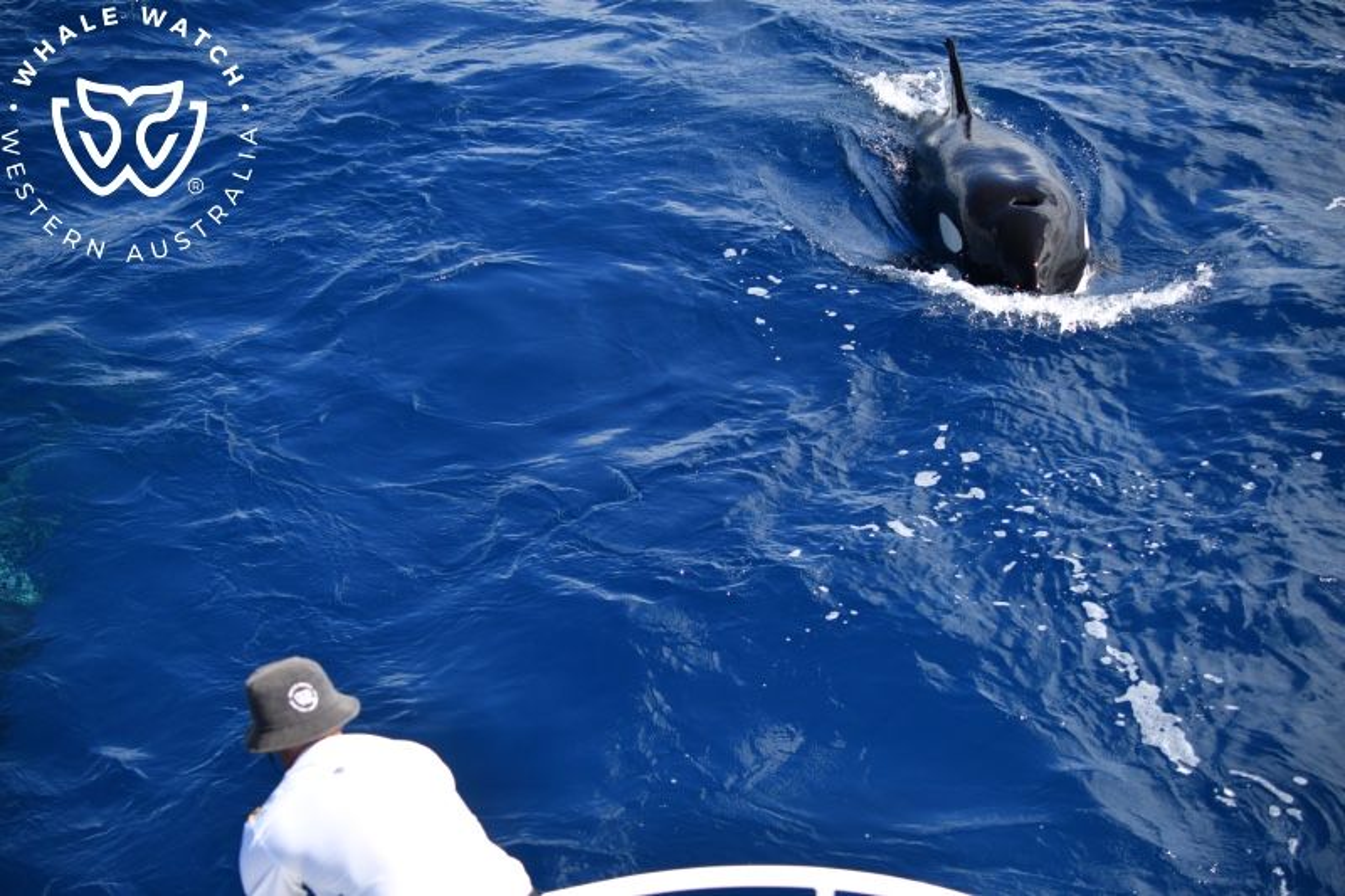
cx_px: 672
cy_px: 448
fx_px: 2241
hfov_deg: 33.4
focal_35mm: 60
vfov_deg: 22.6
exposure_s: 1/8000
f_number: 4.5
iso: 1250
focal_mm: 60
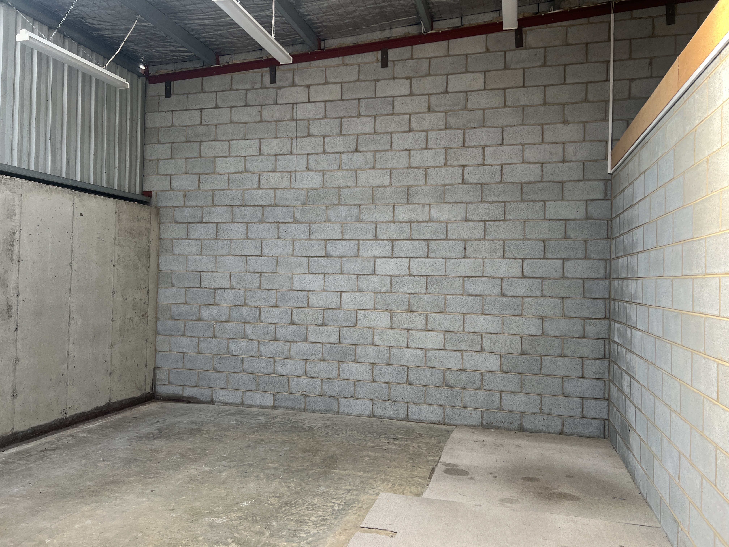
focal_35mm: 26
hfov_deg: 67.3
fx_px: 548
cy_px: 274
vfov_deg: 53.1
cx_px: 364
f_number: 1.5
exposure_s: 1/118
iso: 125
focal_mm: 5.7
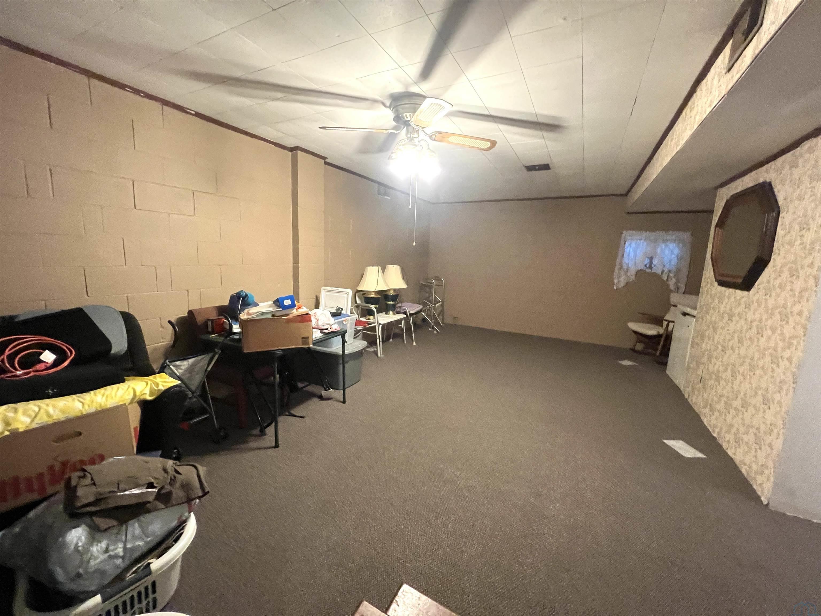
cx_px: 410
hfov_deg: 106.2
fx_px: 308
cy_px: 308
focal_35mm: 13
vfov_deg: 89.9
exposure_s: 1/60
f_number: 1.8
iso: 800
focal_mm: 1.57
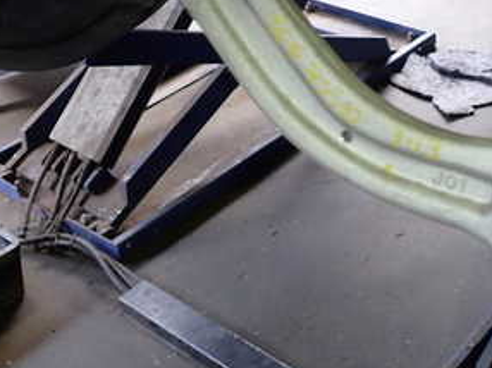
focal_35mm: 63
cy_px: 84
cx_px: 323
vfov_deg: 23.0
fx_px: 895
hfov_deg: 30.5
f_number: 2.3
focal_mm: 5.4
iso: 200
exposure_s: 1/40
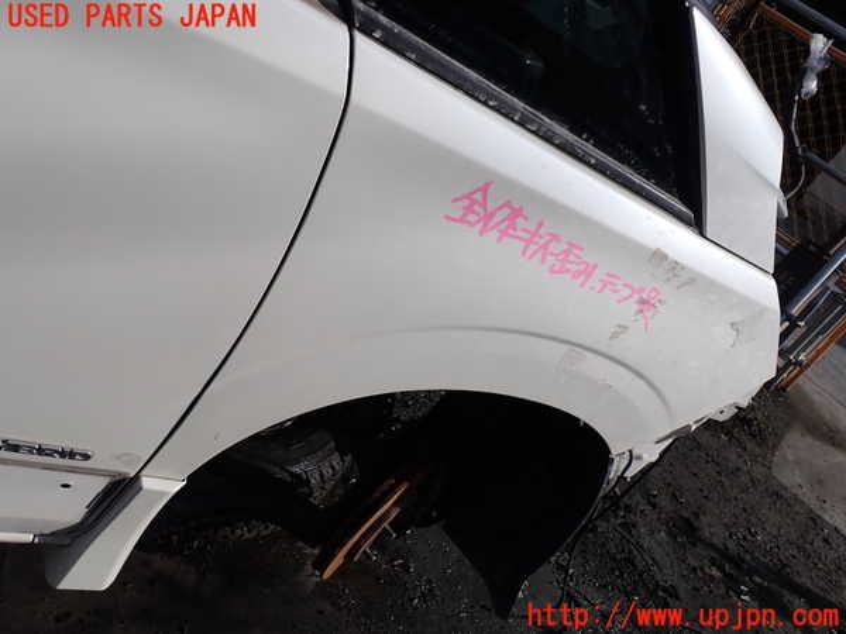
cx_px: 423
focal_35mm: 30
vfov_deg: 46.8
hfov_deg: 60.0
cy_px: 317
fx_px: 733
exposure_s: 1/320
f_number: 9
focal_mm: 5.4
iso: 100
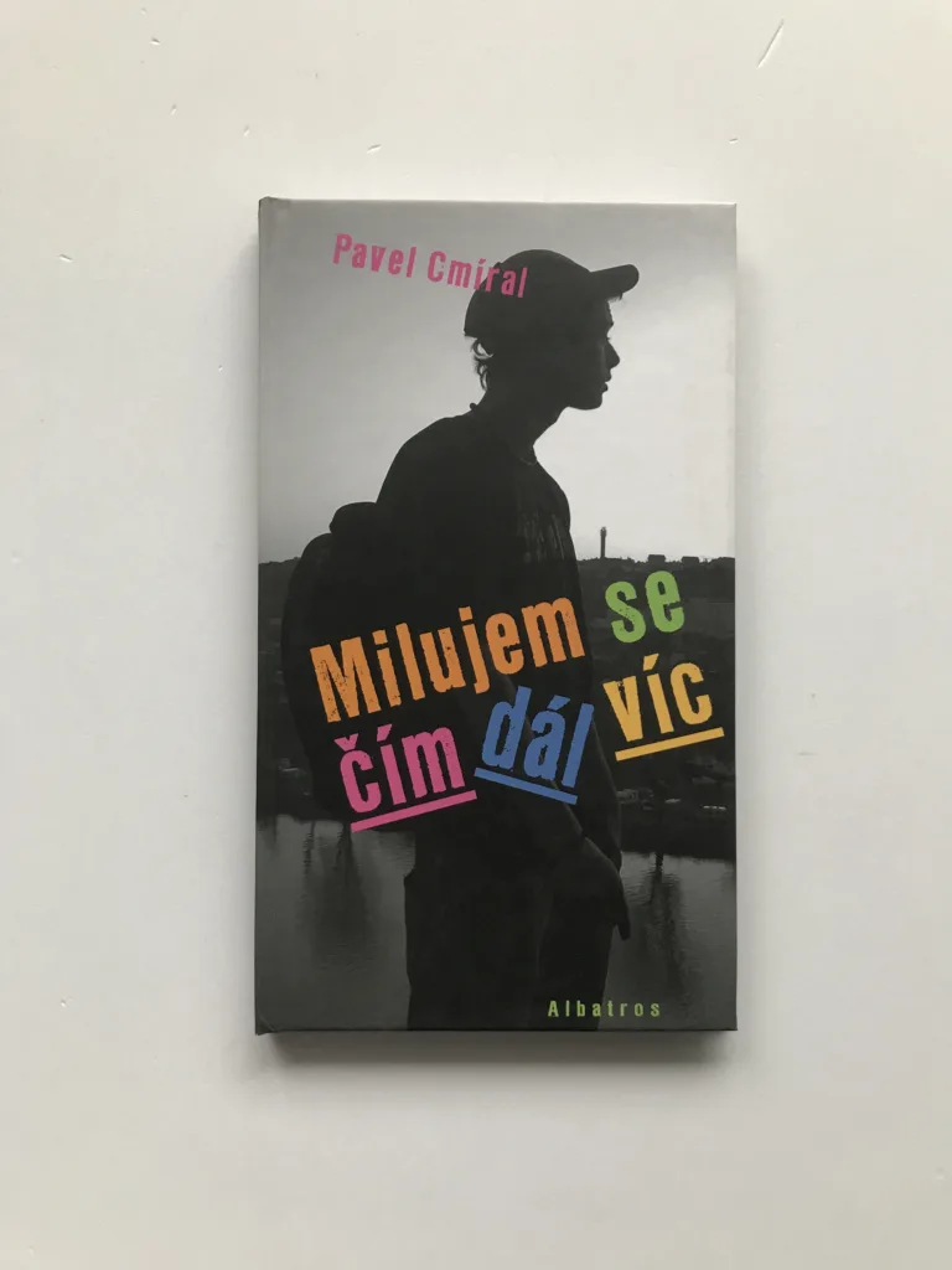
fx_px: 1027
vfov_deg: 63.4
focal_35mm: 28
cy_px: 635
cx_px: 476
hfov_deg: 49.7
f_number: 1.8
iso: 25
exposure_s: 1/33
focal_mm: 3.99
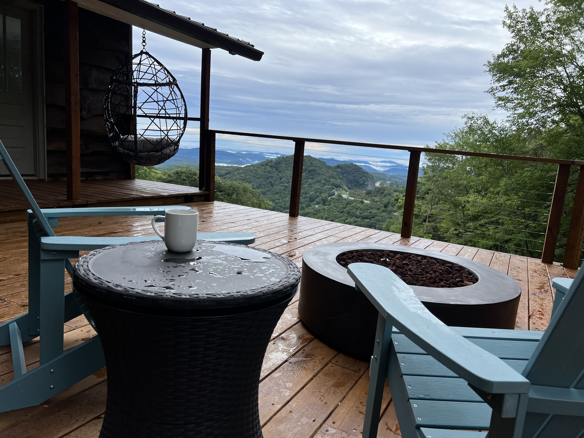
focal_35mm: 26
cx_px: 292
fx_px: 439
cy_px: 219
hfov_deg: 67.3
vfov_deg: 53.1
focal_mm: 5.7
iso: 50
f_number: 1.5
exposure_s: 1/1724
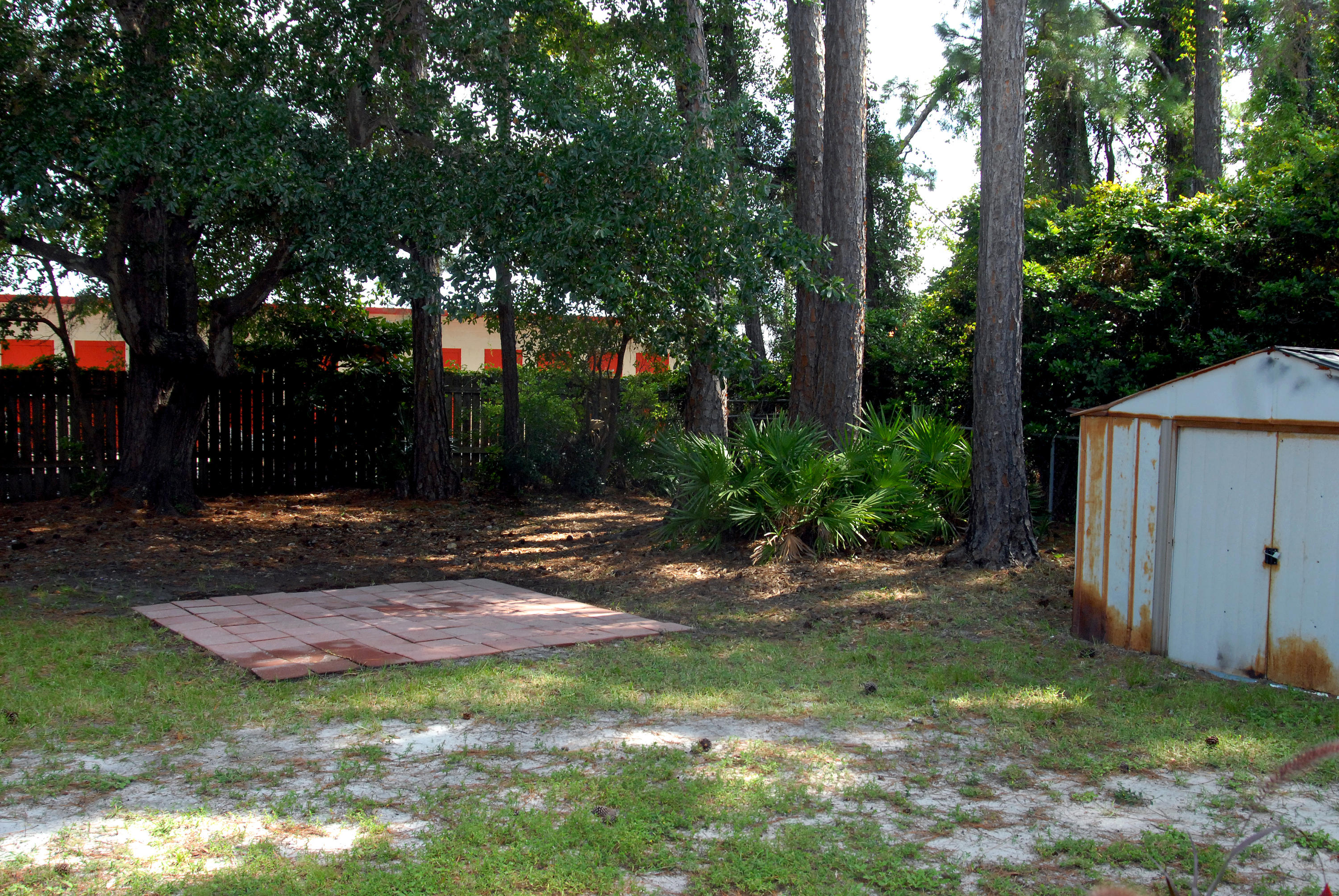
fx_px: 1341
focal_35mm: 36
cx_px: 670
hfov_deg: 53.1
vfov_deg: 37.0
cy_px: 448
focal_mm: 24
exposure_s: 1/200
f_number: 7.1
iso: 500
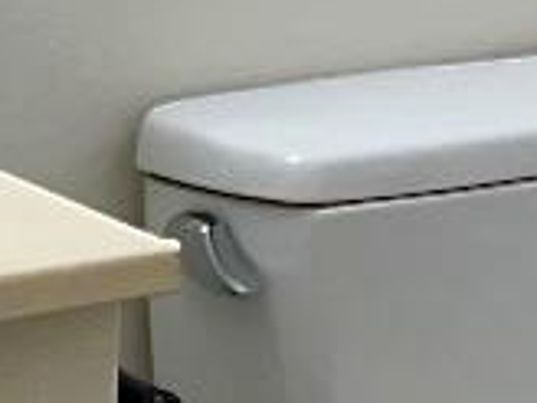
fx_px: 2622
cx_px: 311
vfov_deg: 8.3
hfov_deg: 11.7
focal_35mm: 169
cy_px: -406
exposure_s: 1/60
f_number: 1.8
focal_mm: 3
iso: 32
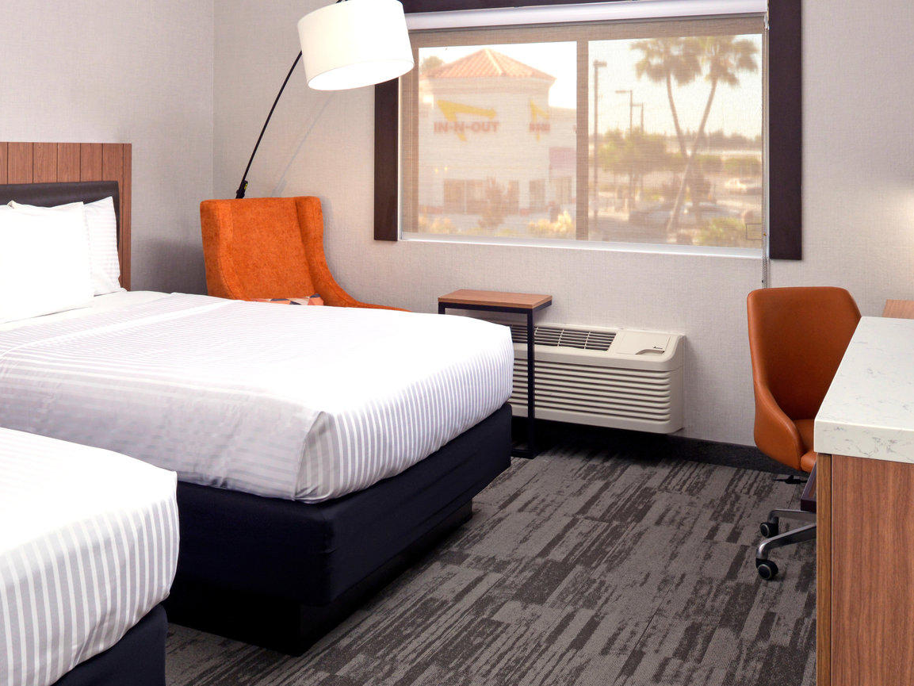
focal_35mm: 41
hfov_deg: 45.2
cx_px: 316
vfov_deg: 35.1
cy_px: 352
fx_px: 1083
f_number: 11
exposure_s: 1/40
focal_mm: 24
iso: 640
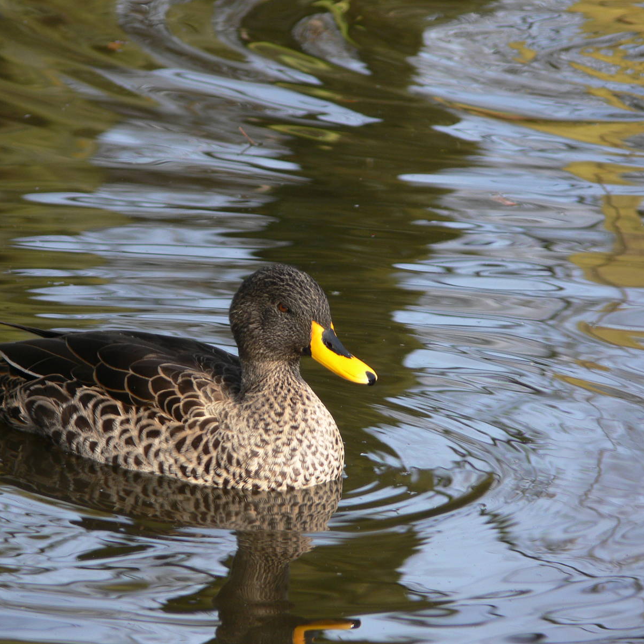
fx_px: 10440
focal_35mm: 496
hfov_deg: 3.5
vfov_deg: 3.5
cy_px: 322
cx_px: 231
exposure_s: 1/100
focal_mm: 88.8
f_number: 4.5
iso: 80
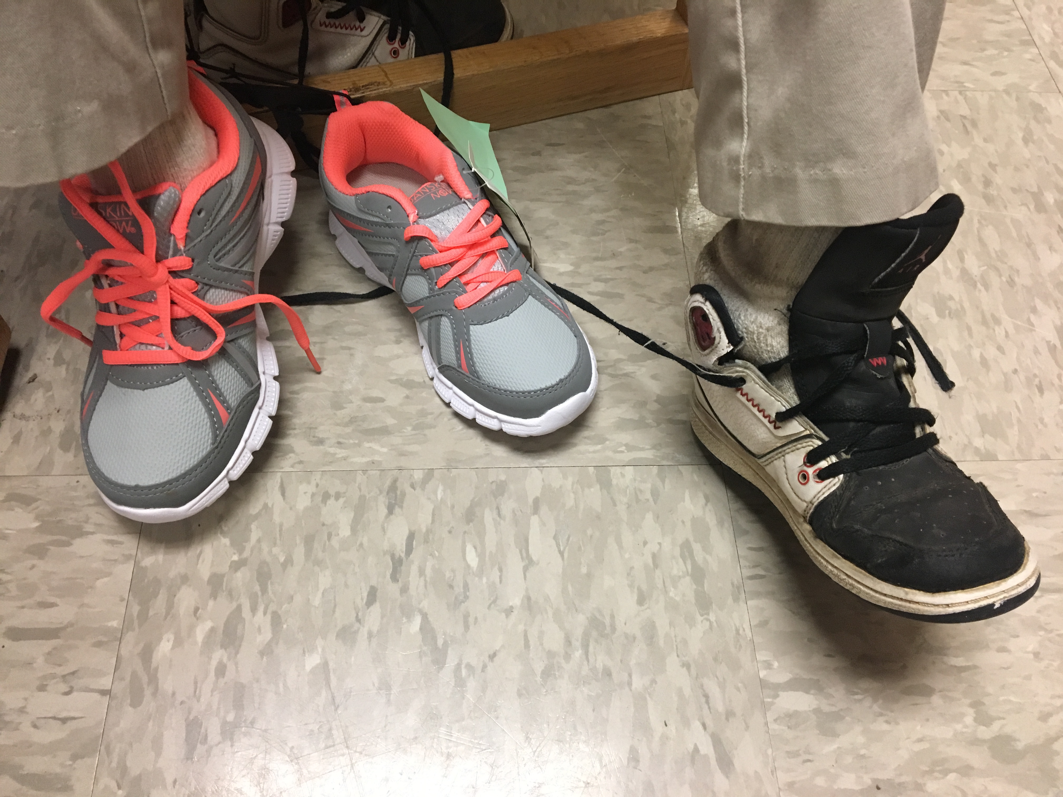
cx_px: 532
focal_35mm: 29
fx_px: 891
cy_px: 398
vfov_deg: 48.2
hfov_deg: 61.7
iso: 125
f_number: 2.2
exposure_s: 1/30
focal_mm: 4.15
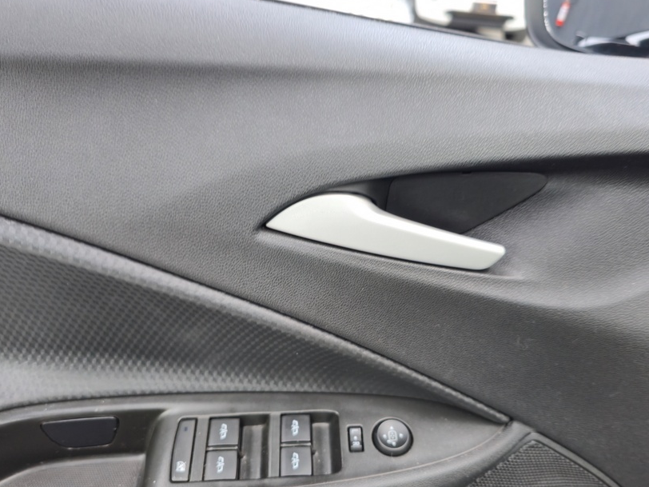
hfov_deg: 61.7
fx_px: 544
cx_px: 329
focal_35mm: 29
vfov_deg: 48.2
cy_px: 245
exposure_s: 1/60
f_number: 1.7
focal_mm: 6.3
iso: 100
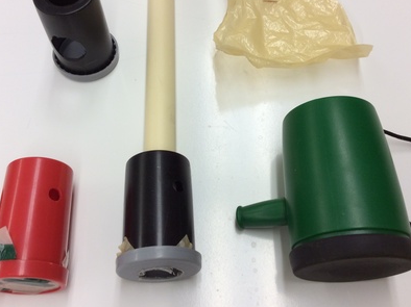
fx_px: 463
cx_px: 206
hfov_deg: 47.9
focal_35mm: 39
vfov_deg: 36.7
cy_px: 130
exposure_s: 1/40
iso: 32
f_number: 2.4
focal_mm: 3.3
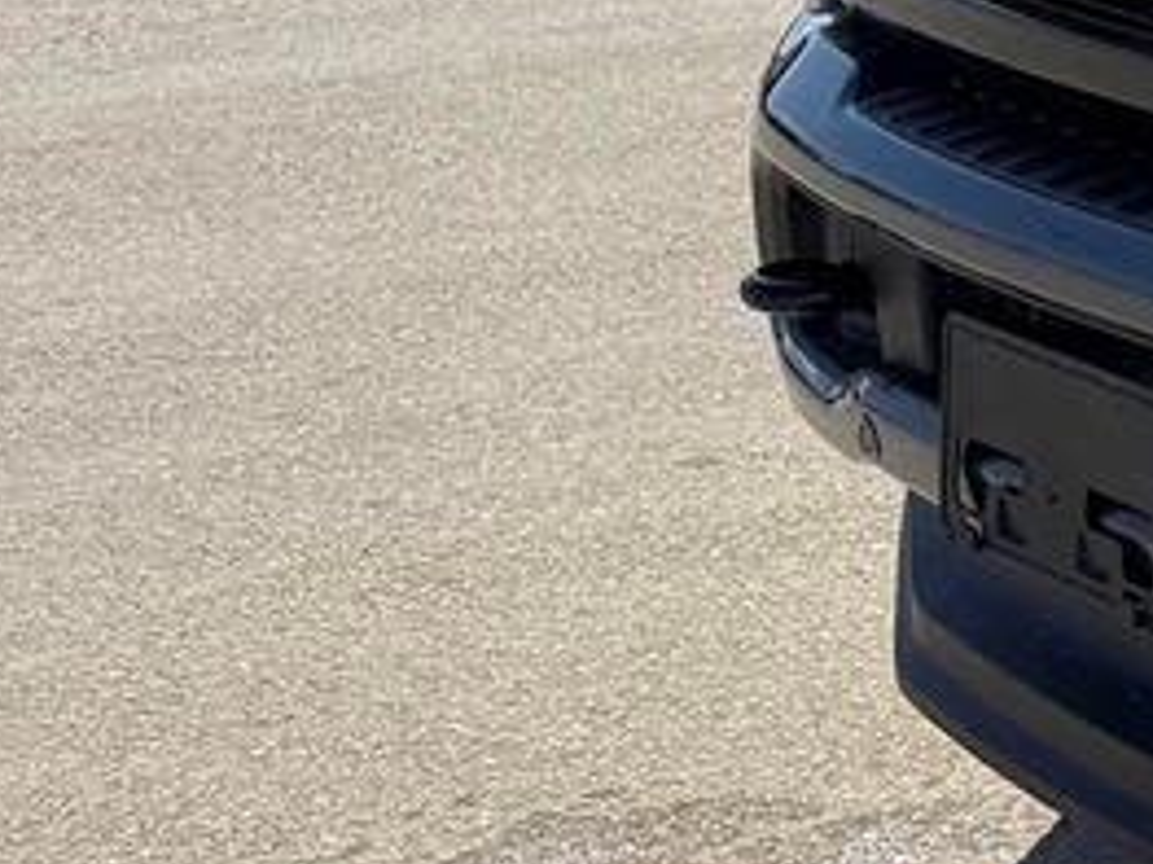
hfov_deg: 13.4
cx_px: 2595
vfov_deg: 12.2
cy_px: -333
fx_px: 3895
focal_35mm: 117
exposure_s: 1/8130
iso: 80
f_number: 1.78
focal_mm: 6.76
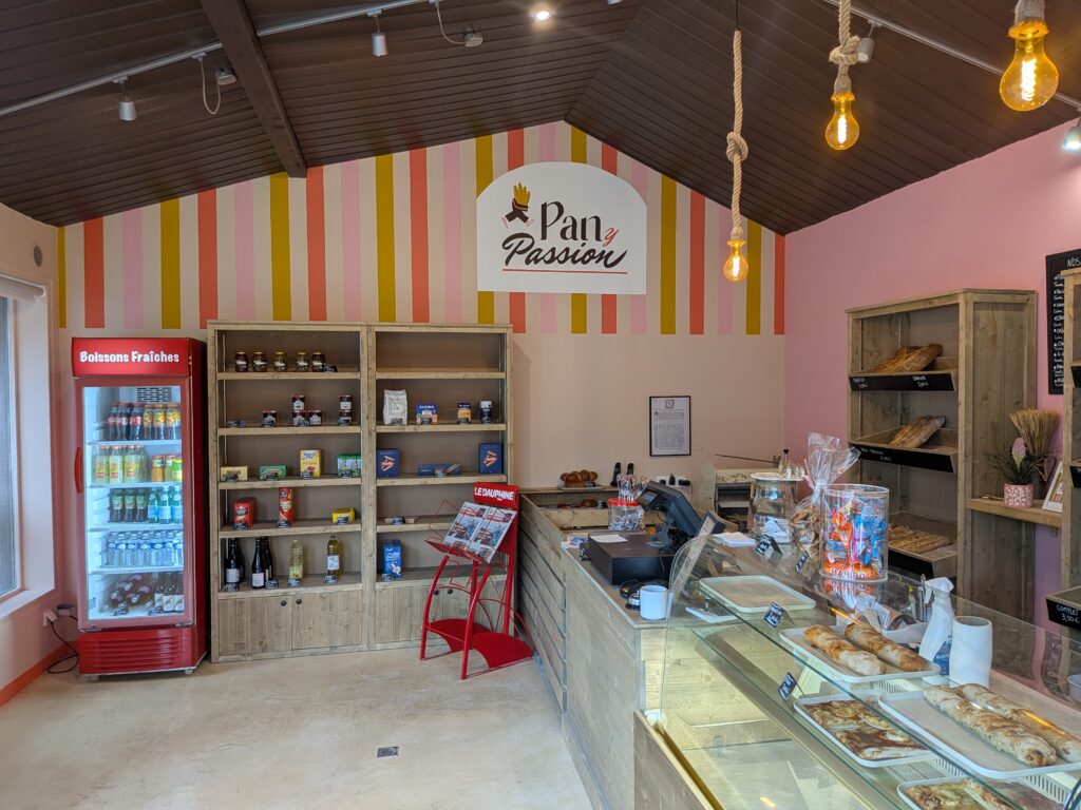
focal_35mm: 24
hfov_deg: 71.6
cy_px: 405
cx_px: 540
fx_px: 749
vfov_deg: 56.8
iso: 20
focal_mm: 4.53
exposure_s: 1/123
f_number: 1.7
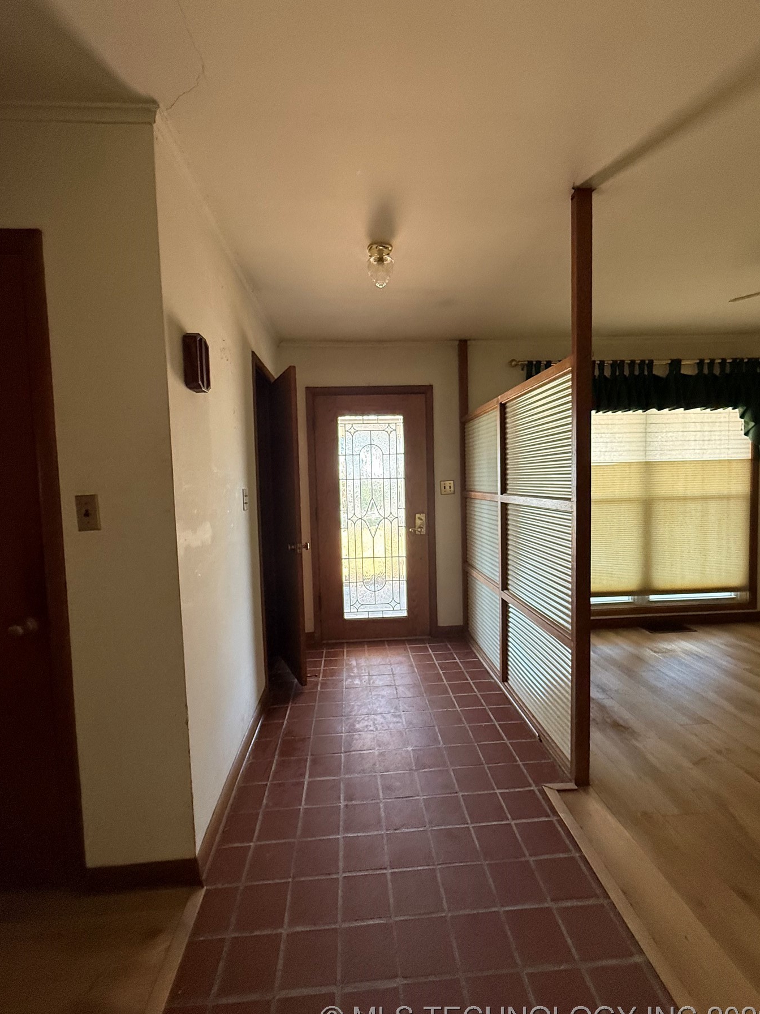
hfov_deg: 81.7
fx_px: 439
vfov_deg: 98.2
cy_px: 507
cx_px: 374
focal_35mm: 15
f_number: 2.2
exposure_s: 1/80
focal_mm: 2.22
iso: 320
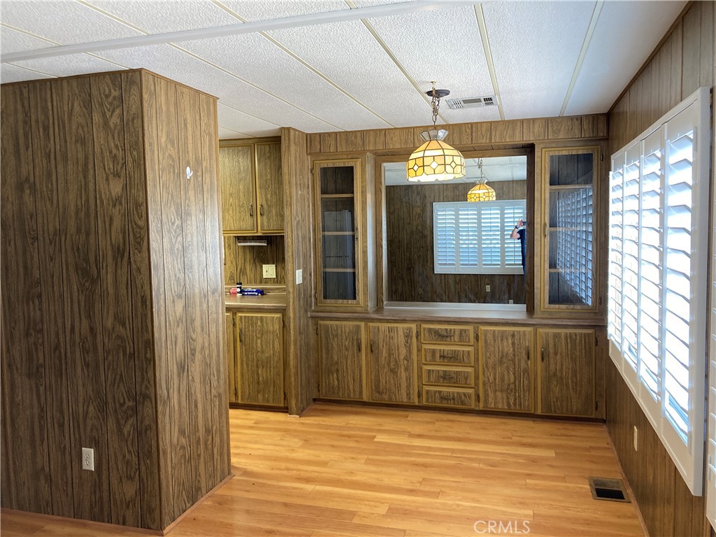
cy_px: 268
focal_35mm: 28
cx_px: 358
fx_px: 579
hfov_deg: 63.4
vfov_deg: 49.7
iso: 100
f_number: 1.8
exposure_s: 1/60
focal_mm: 3.99
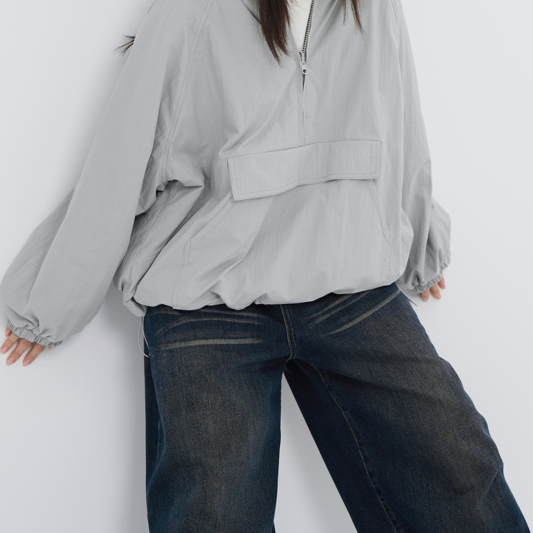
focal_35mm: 159
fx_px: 2770
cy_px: 107
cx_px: 284
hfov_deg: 11.0
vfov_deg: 11.0
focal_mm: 105
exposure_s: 1/125
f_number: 5.6
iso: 400
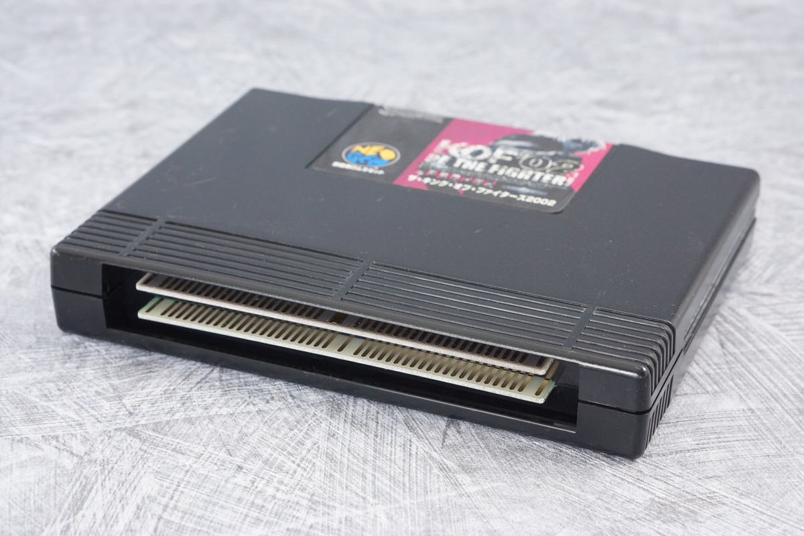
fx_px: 1675
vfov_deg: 18.2
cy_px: 268
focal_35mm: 75
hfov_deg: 27.0
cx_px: 402
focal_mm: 50
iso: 1600
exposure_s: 1/60
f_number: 6.3
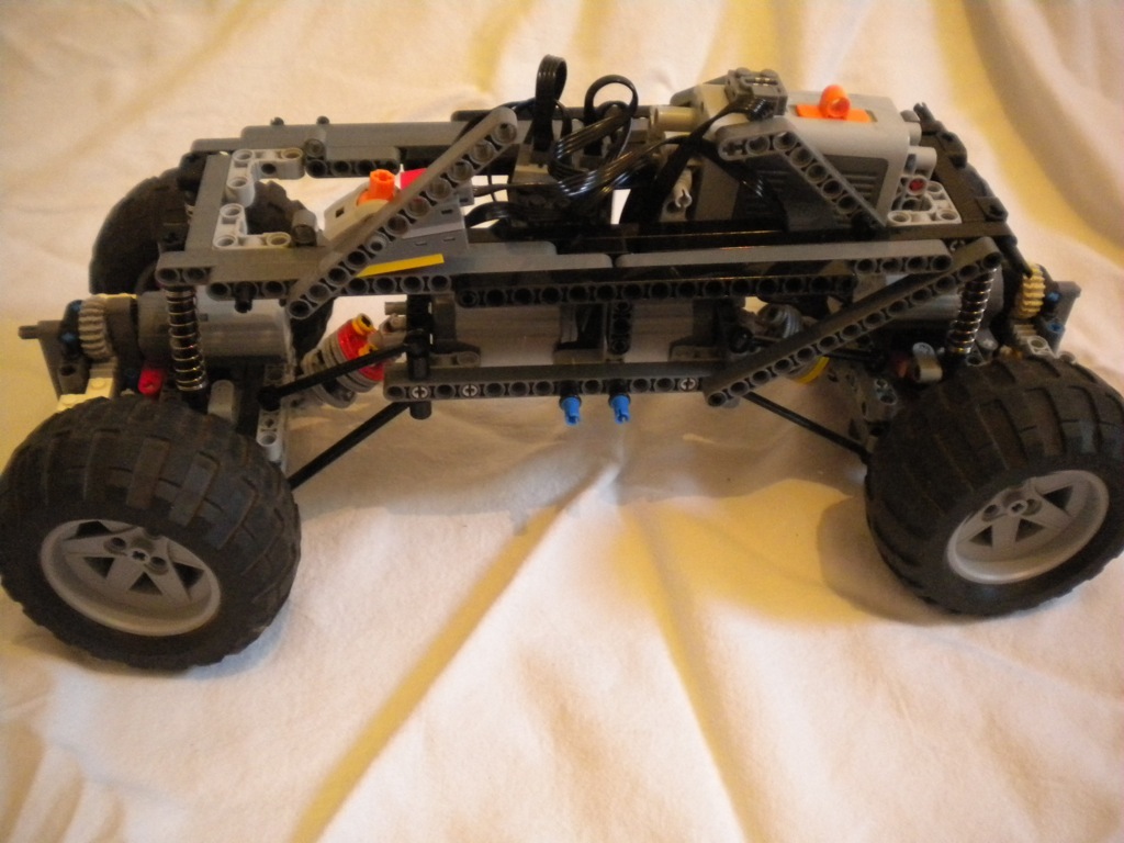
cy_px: 422
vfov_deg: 40.7
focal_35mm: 35
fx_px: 1136
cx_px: 562
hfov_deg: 52.6
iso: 800
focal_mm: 6.3
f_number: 3.1
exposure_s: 1/36
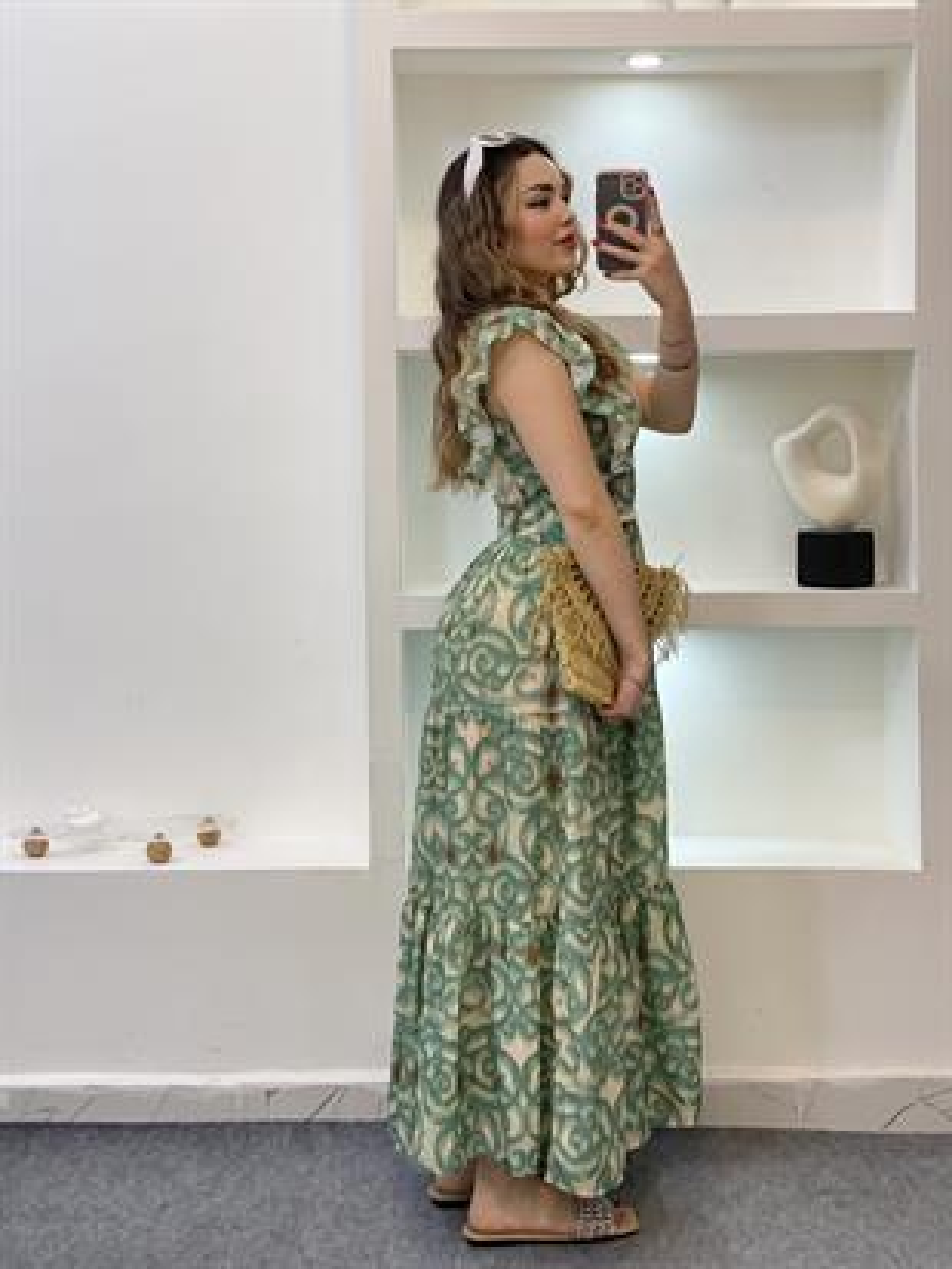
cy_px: 634
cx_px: 476
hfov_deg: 28.0
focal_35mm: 52
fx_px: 1906
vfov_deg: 36.8
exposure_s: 1/100
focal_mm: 6
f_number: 2
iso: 80
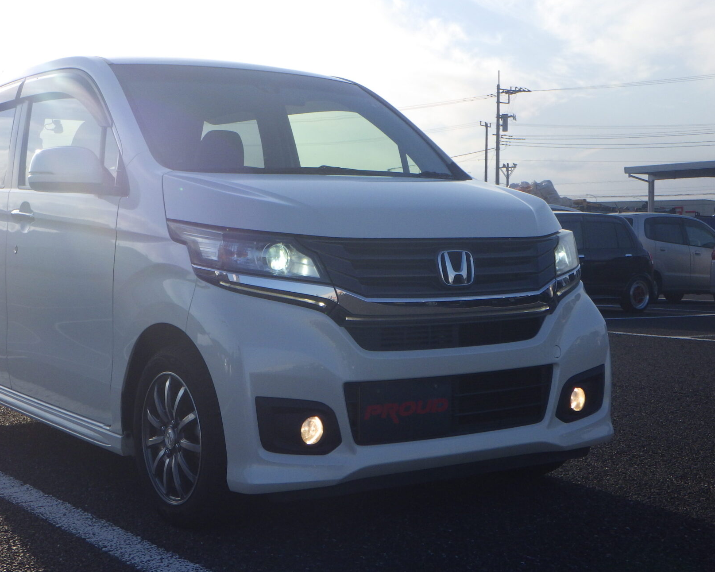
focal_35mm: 52
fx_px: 1100
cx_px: 264
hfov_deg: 35.8
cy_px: 268
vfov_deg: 29.1
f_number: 5
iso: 125
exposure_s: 1/640
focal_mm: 7.5
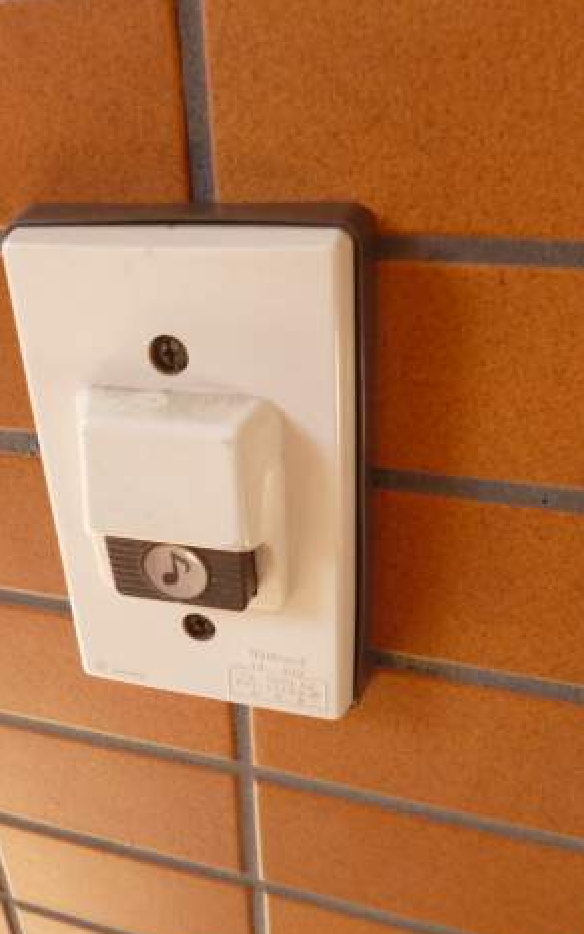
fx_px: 890
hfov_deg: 35.9
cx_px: 189
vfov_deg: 55.3
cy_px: 476
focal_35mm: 35
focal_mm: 4.3
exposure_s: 1/60
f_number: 2.5
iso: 160
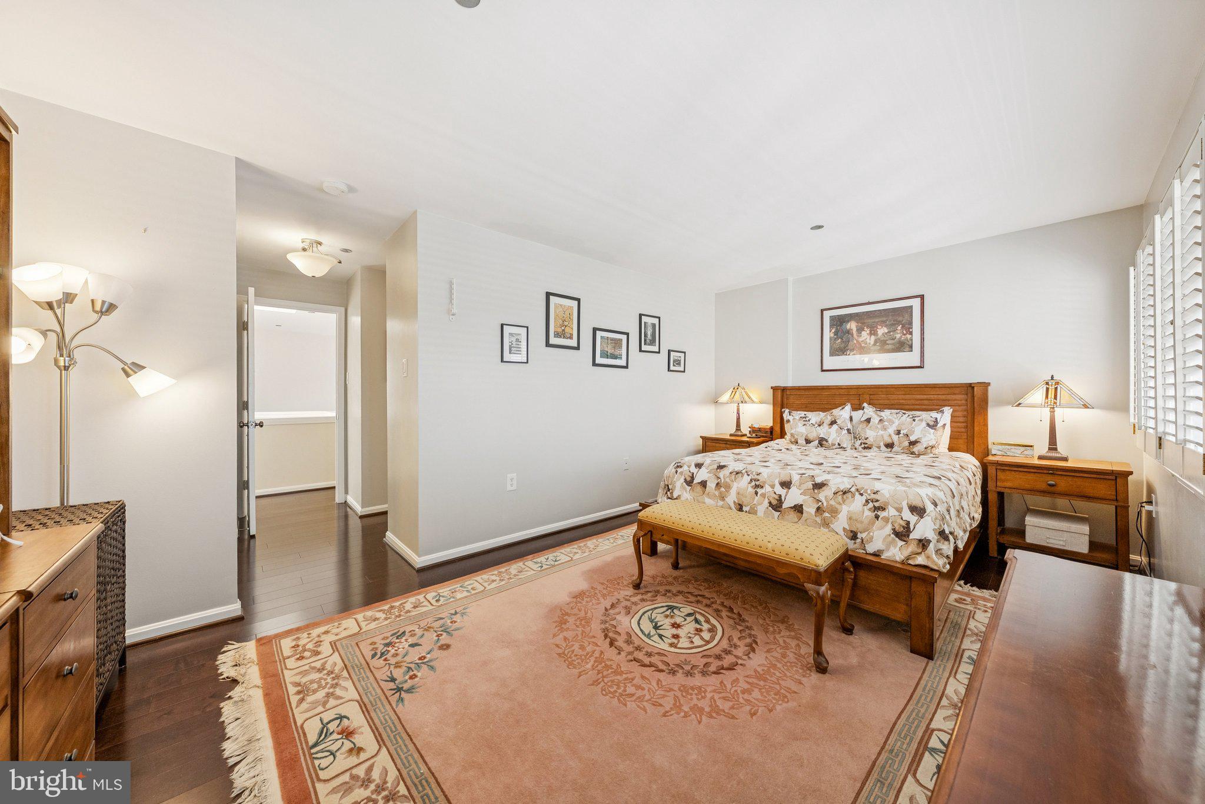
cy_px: 402
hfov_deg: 112.6
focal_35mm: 12
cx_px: 602
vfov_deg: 90.1
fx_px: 402
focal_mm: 12
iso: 640
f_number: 7.1
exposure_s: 1/60
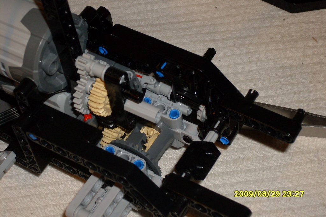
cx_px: 163
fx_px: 869
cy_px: 95
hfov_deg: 21.2
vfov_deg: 14.2
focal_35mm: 96
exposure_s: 1/60
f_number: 4.4
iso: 100
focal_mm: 15.3
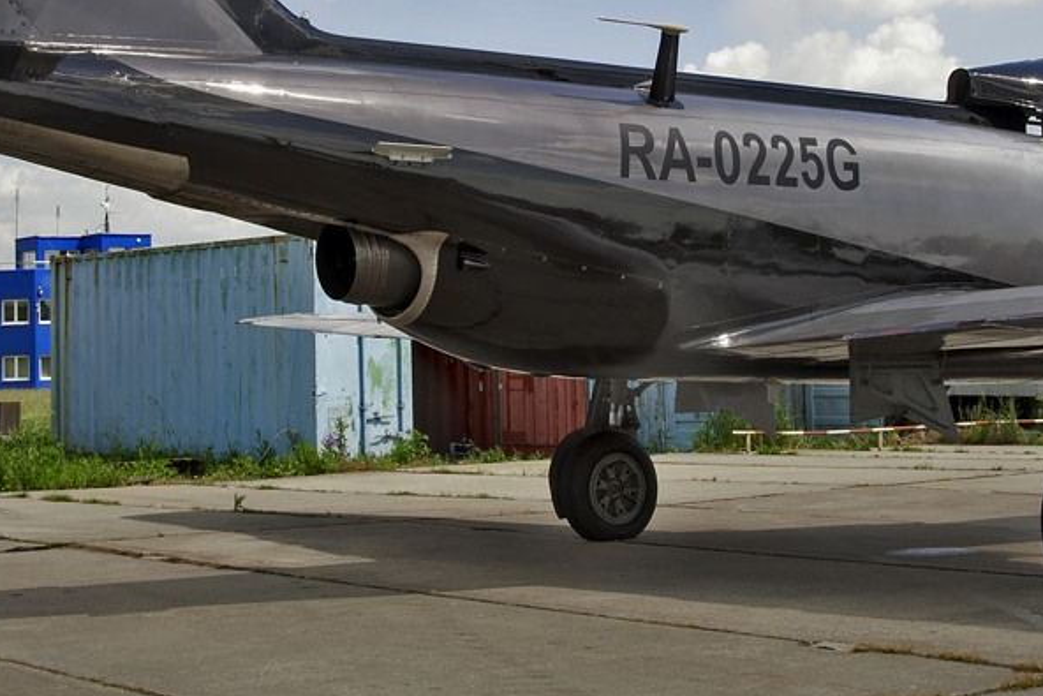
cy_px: 58
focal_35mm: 65
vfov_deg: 20.5
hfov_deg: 30.9
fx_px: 1884
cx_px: 474
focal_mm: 32
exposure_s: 1/320
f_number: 13
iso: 500
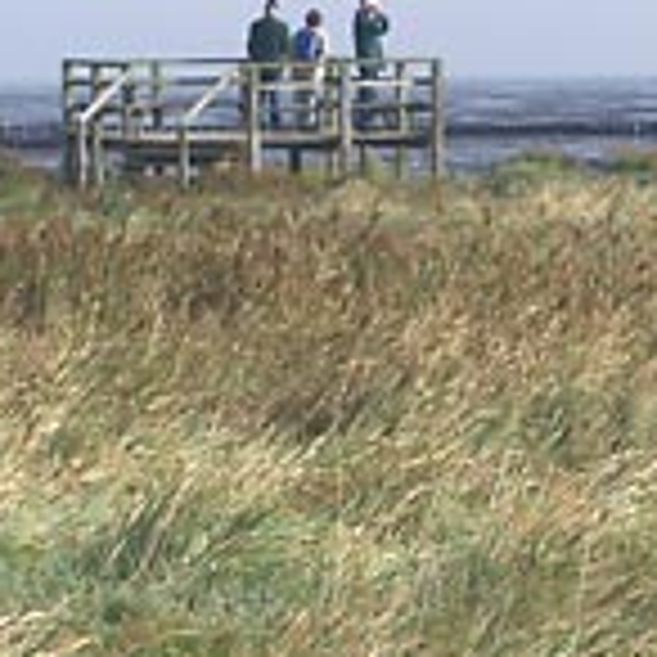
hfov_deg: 8.1
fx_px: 4617
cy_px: 277
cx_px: 621
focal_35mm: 215
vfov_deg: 8.1
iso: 64
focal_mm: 15.6
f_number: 4.5
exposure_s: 1/500
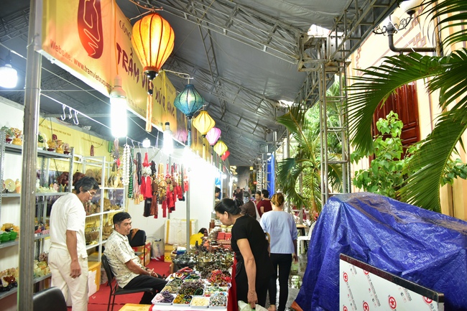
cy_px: 156
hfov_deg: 73.8
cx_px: 234
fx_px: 311
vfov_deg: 53.1
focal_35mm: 24
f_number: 4
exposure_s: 1/40
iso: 500
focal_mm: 24
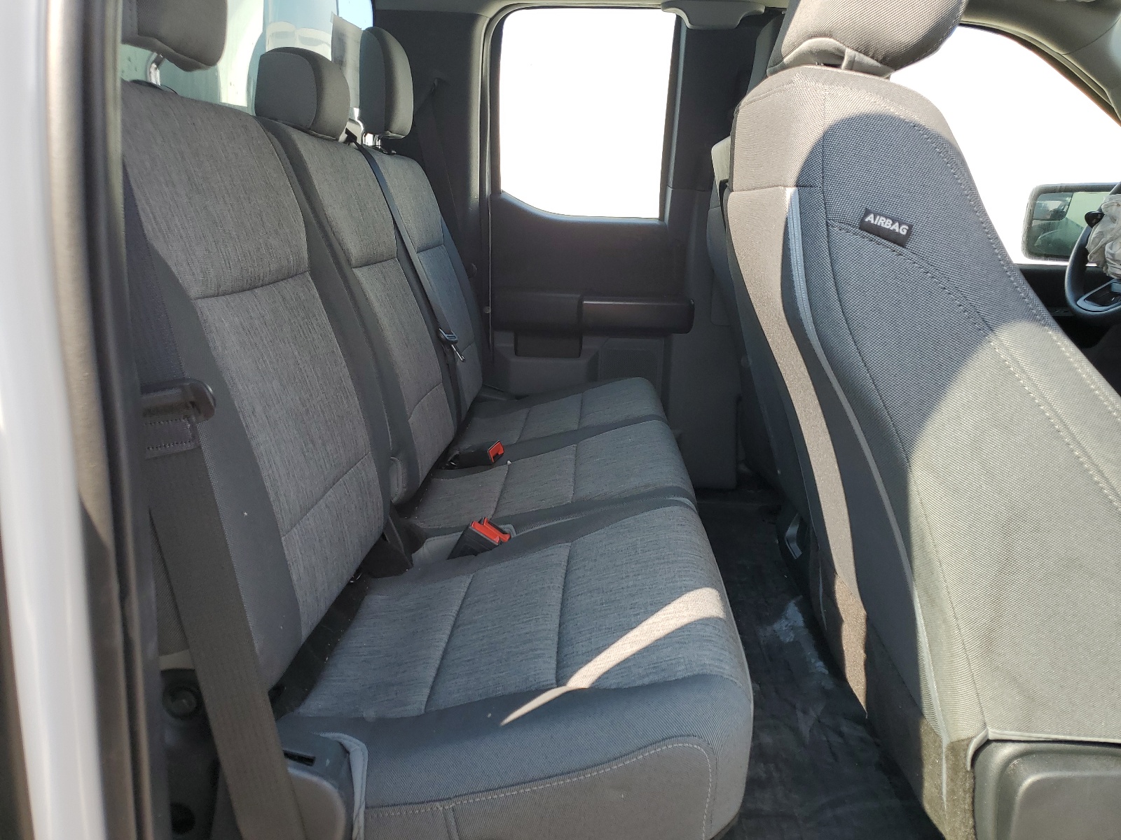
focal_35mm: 26
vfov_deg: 53.1
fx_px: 842
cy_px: 420
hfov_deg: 67.3
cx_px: 560
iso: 50
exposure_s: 1/455
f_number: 1.5
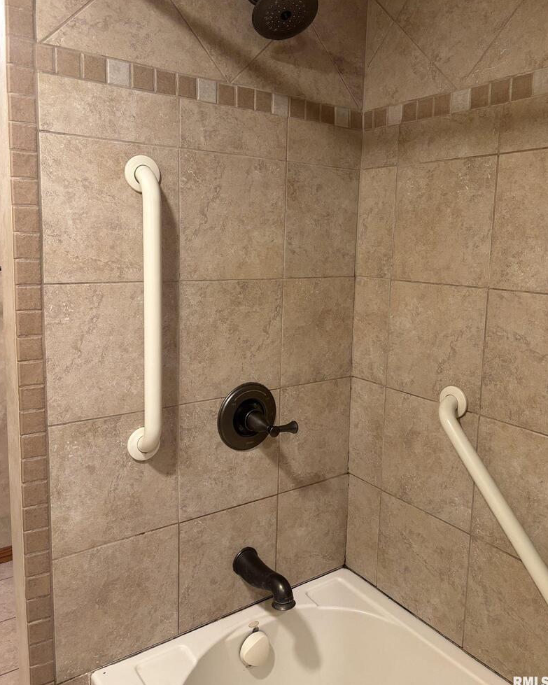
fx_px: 568
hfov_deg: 51.5
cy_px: 316
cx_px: 280
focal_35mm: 28
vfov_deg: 62.1
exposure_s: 1/60
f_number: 1.6
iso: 200
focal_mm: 5.96
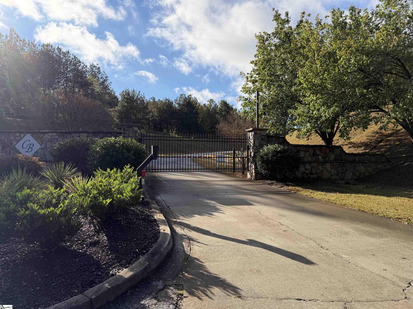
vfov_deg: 56.8
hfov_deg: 71.6
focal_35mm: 24
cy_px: 154
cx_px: 206
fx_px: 286
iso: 100
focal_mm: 6.76
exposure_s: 1/3279
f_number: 1.78
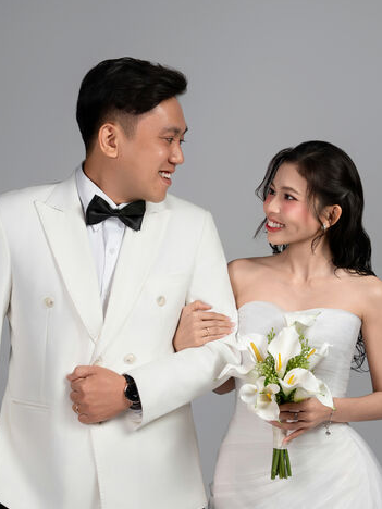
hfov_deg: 12.9
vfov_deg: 17.0
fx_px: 1692
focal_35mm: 115
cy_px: 387
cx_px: 196
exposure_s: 1/160
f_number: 5.6
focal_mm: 70
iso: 125
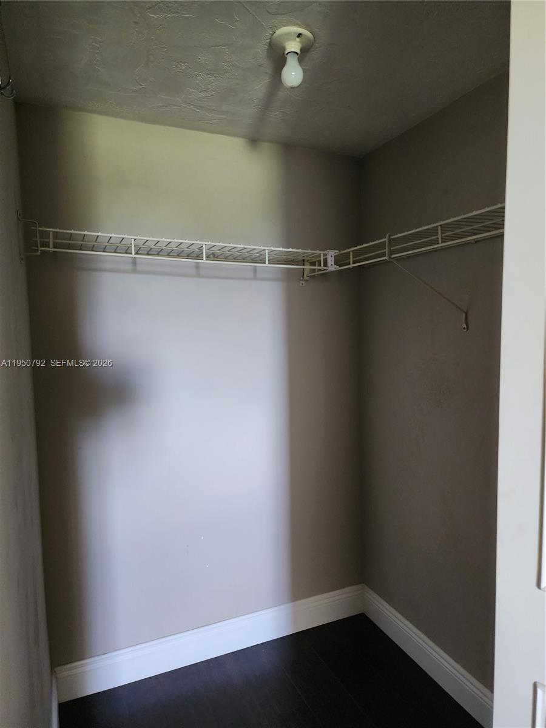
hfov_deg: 58.9
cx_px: 273
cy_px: 364
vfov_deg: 73.9
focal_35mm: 23
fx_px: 484
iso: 500
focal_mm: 6.4
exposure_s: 1/30
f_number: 1.8
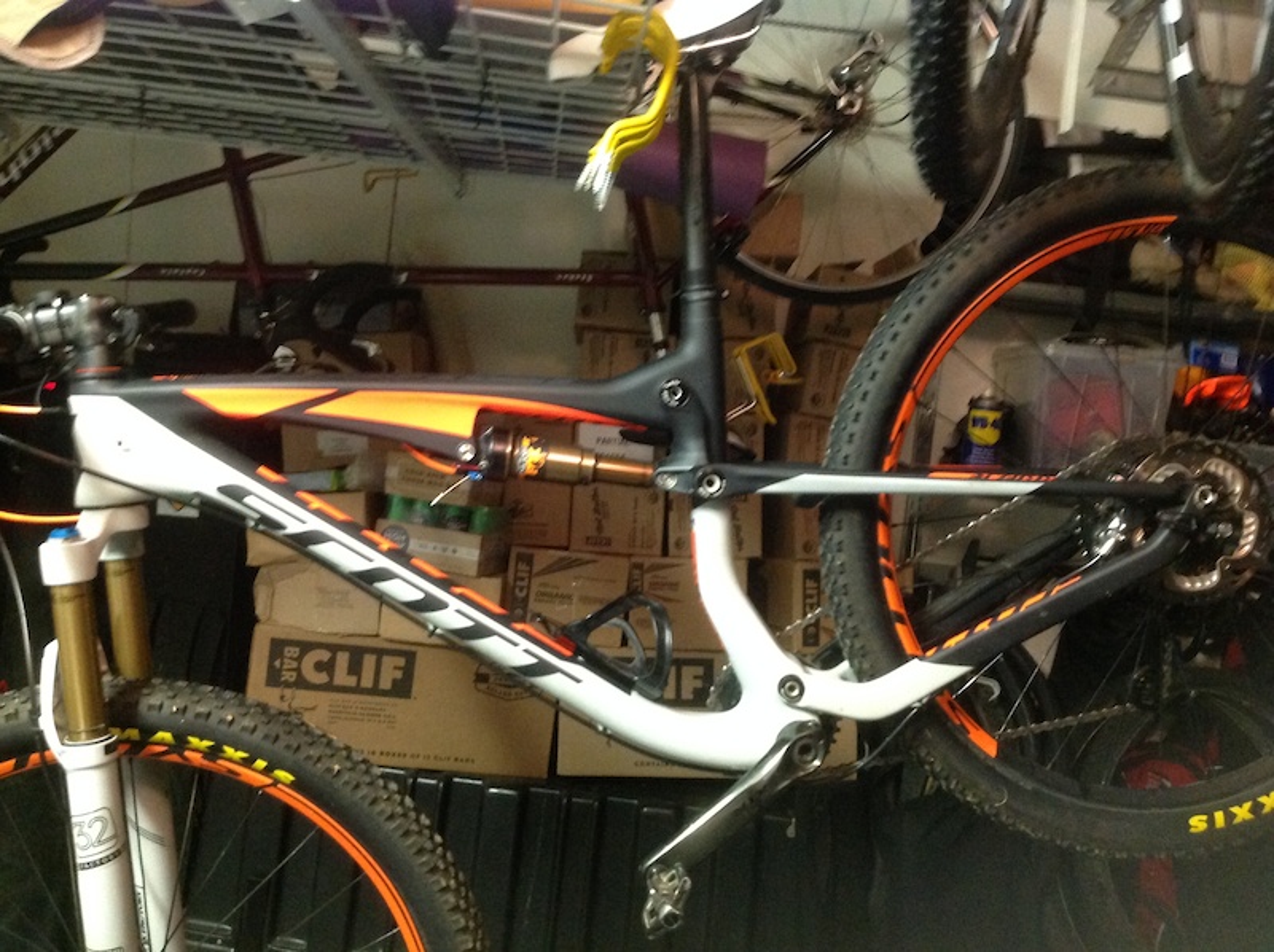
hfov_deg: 52.7
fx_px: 1287
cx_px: 637
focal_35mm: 35
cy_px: 476
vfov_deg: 40.6
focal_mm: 4.28
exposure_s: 1/15
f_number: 2.4
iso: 500
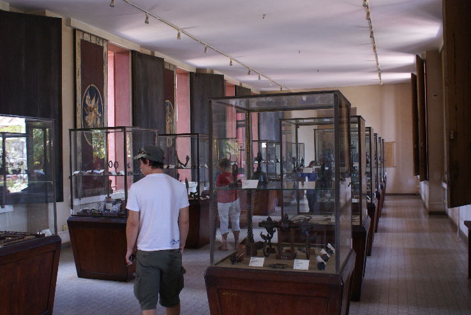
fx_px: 432
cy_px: 158
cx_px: 236
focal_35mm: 33
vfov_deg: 40.1
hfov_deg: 57.2
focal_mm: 22
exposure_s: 1/40
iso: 320
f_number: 4
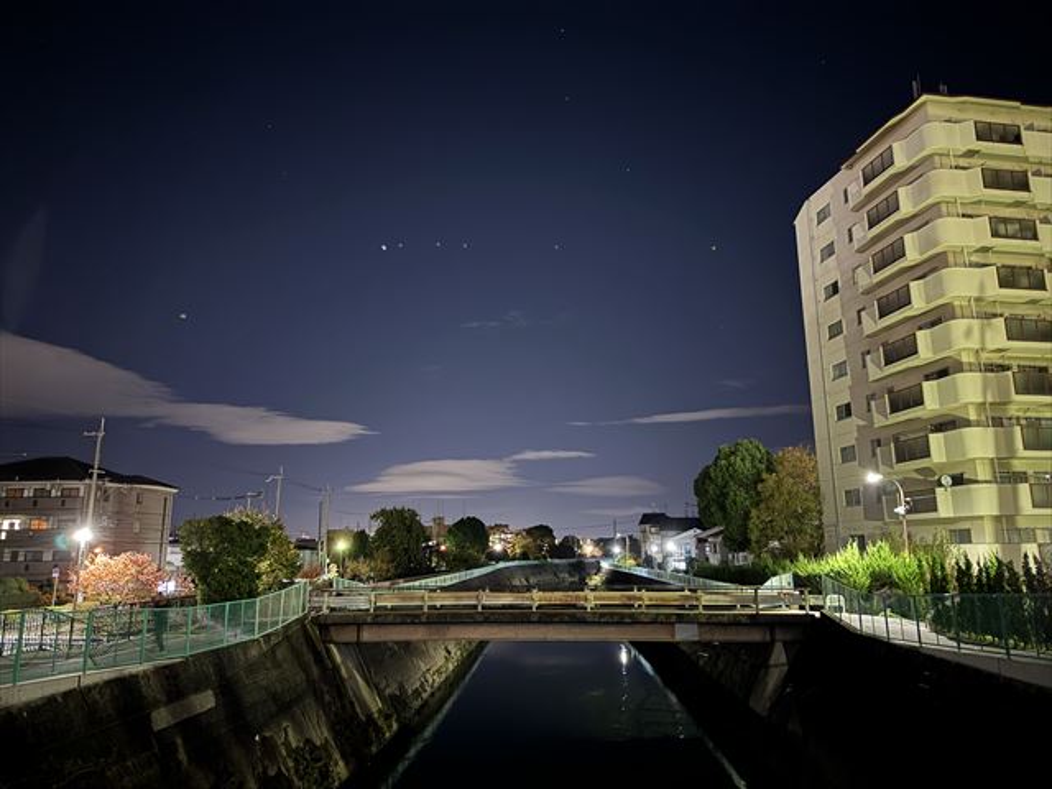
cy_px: 394
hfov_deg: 71.6
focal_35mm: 24
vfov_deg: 56.8
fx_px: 729
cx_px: 526
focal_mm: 6.76
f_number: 1.78
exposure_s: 1/5
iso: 2000
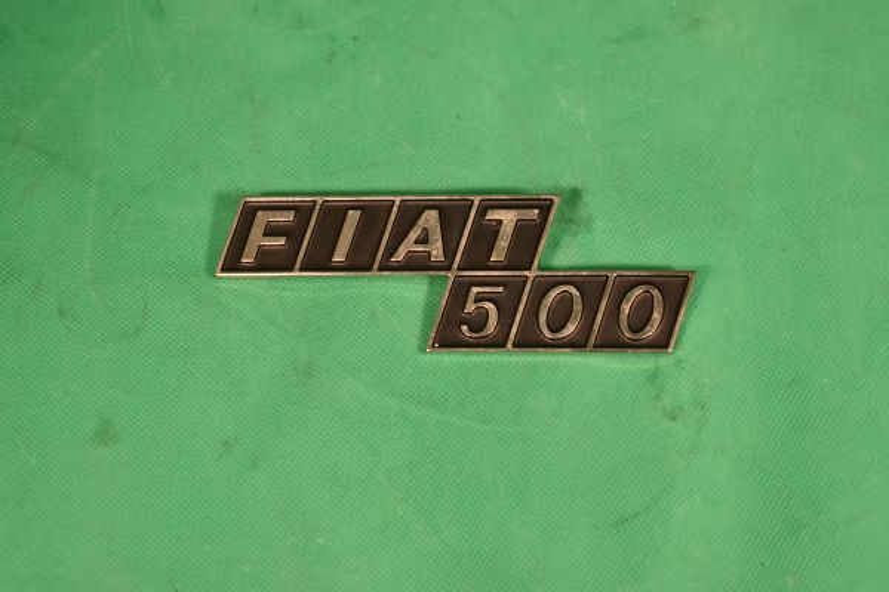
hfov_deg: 24.6
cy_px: 296
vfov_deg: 16.6
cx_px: 444
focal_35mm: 82
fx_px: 2037
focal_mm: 55
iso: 250
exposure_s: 1/100
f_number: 5.6
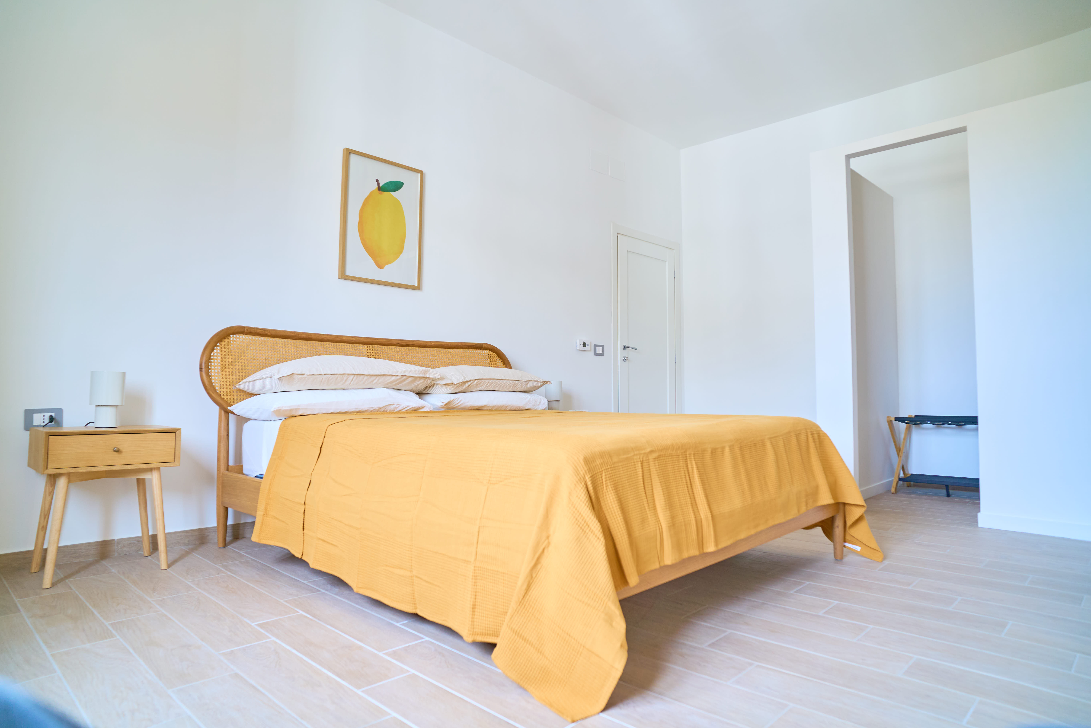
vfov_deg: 61.9
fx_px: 606
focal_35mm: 20
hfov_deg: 84.0
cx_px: 546
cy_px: 364
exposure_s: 1/40
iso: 100
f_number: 4.5
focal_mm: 20
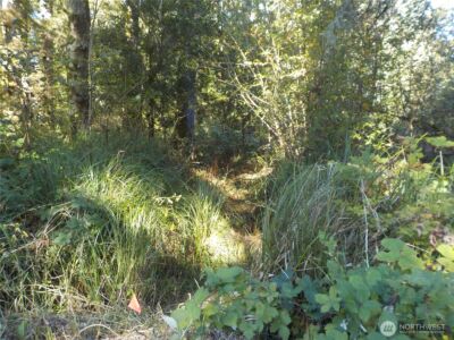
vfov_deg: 46.8
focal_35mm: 30
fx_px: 393
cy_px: 170
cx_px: 227
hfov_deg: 60.0
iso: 125
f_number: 3.3
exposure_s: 1/40
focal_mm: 4.1
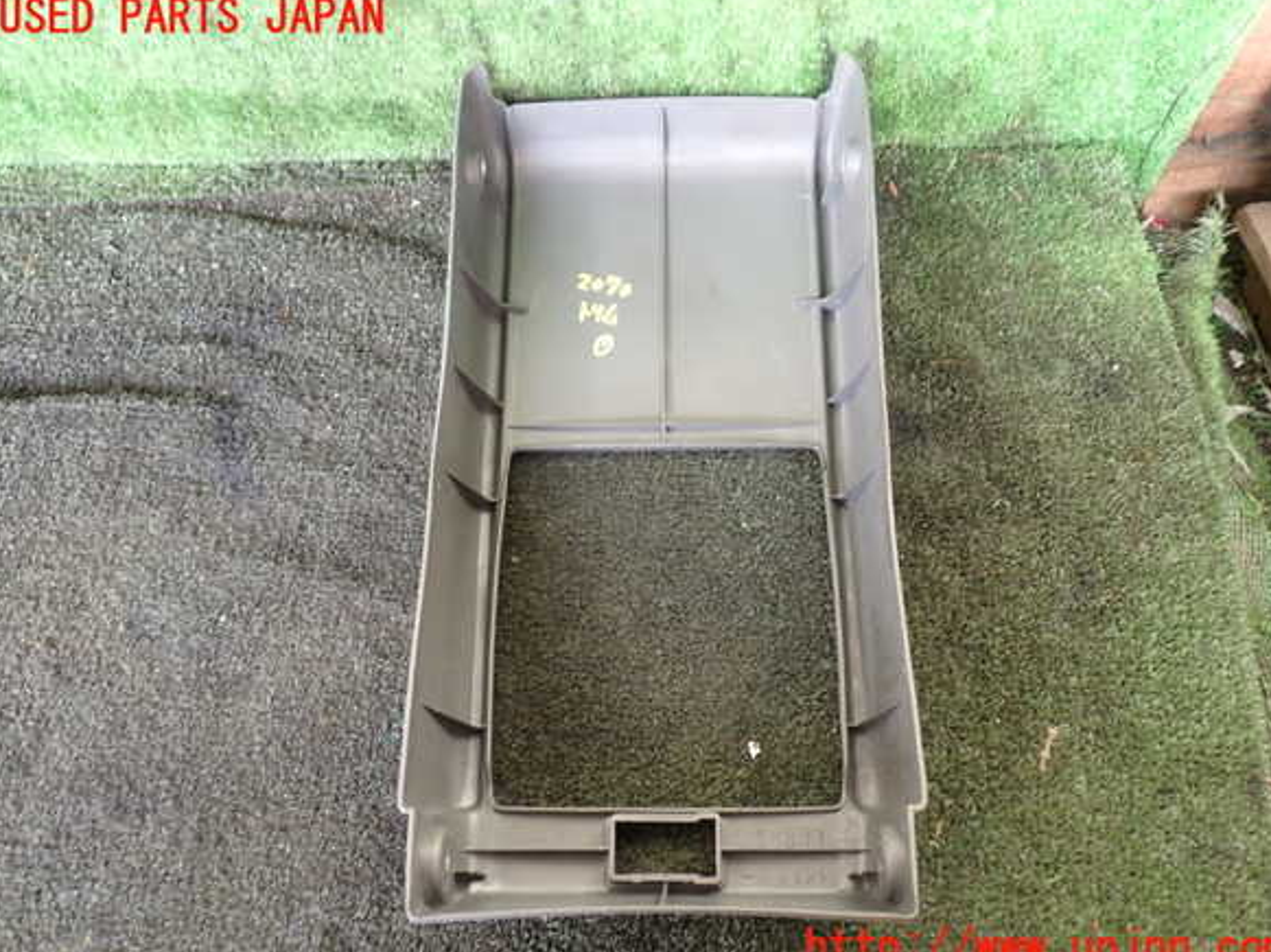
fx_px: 1138
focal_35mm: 31
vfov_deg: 45.4
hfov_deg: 58.4
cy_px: 484
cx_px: 643
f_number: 2.3
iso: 200
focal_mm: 5.4
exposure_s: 1/30
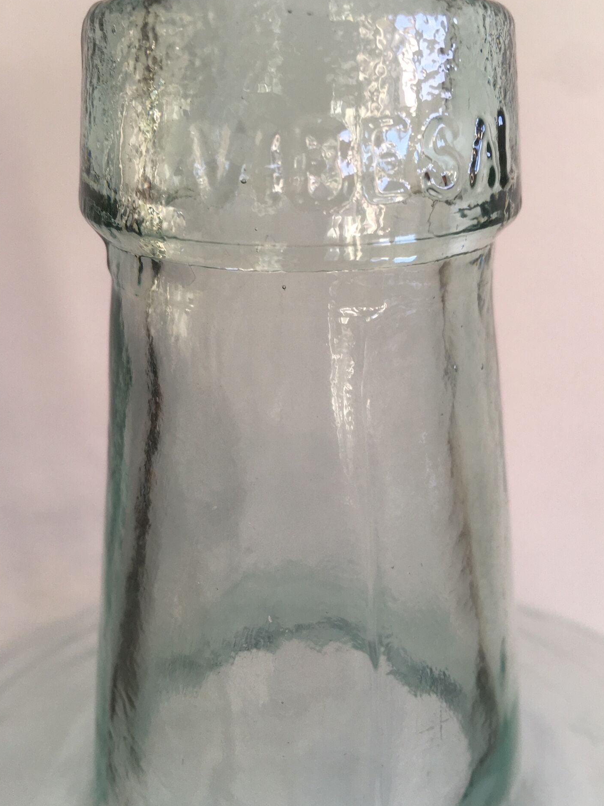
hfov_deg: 45.4
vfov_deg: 58.3
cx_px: 317
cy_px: 391
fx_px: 721
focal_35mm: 31
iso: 32
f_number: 2.2
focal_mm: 4.15
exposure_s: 1/50
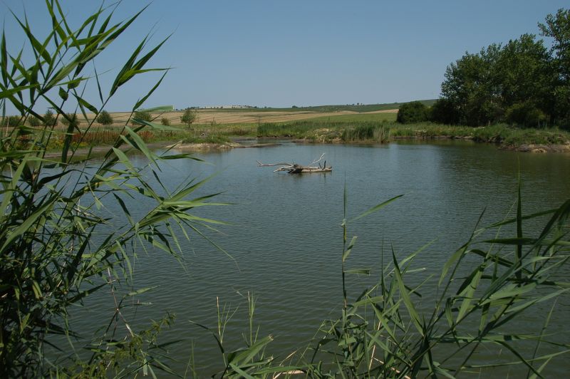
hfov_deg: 62.0
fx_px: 475
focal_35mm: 30
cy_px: 190
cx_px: 285
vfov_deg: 43.5
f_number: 9.5
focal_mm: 20
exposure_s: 1/350
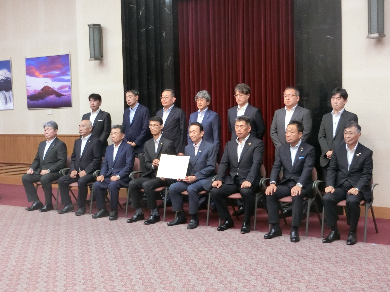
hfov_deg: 36.8
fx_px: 586
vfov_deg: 28.0
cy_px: 146
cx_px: 195
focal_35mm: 52
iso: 640
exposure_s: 1/30
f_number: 4.7
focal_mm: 9.3
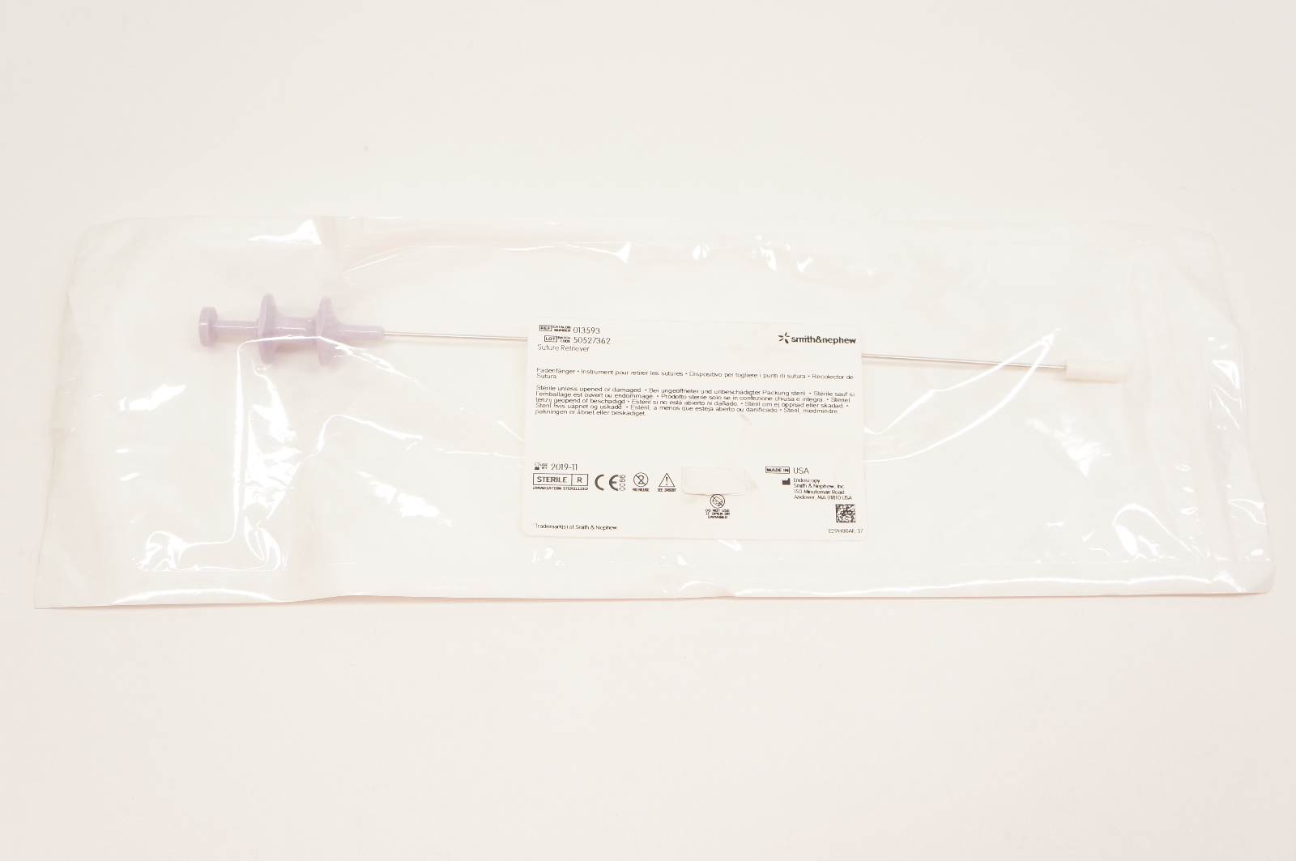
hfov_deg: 53.2
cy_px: 430
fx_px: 1295
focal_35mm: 36
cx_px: 648
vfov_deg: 36.8
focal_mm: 24
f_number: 6.3
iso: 400
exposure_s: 1/60
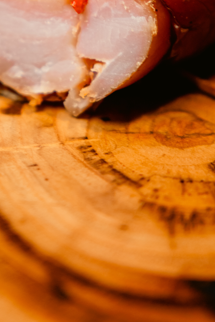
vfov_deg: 9.5
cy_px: -70
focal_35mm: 213
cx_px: -16
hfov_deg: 6.4
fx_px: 1908
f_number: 4
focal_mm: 70
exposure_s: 1/200
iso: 250
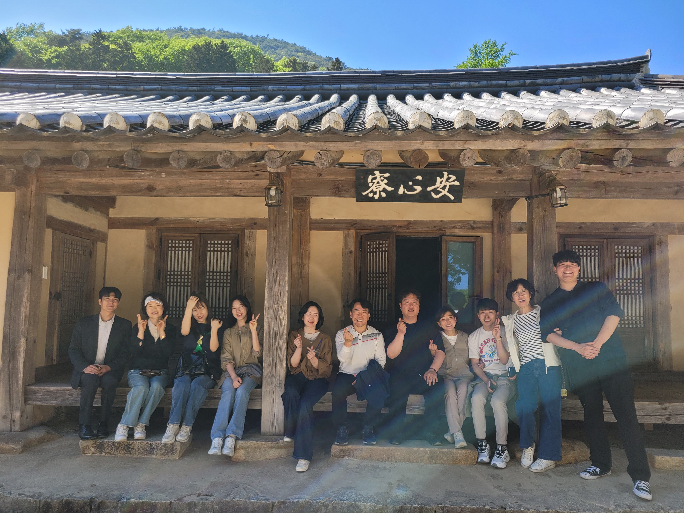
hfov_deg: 67.3
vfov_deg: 53.1
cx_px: 342
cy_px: 256
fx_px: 514
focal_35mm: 26
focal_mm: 5.4
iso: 40
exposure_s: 1/1139
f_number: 1.8
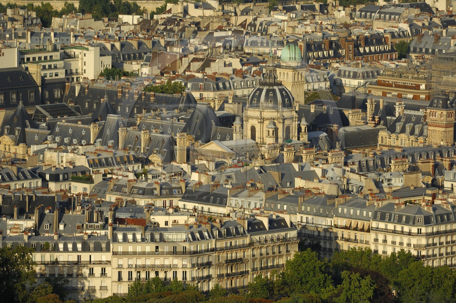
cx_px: 228
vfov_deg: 3.0
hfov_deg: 4.6
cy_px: 152
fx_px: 5692
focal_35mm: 450
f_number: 5.6
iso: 100
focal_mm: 300
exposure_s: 1/800
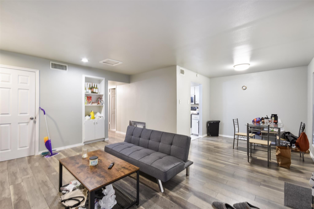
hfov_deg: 100.4
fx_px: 131
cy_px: 104
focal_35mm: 15
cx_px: 157
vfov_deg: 77.3
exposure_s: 1.3
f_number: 8
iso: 200
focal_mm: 10
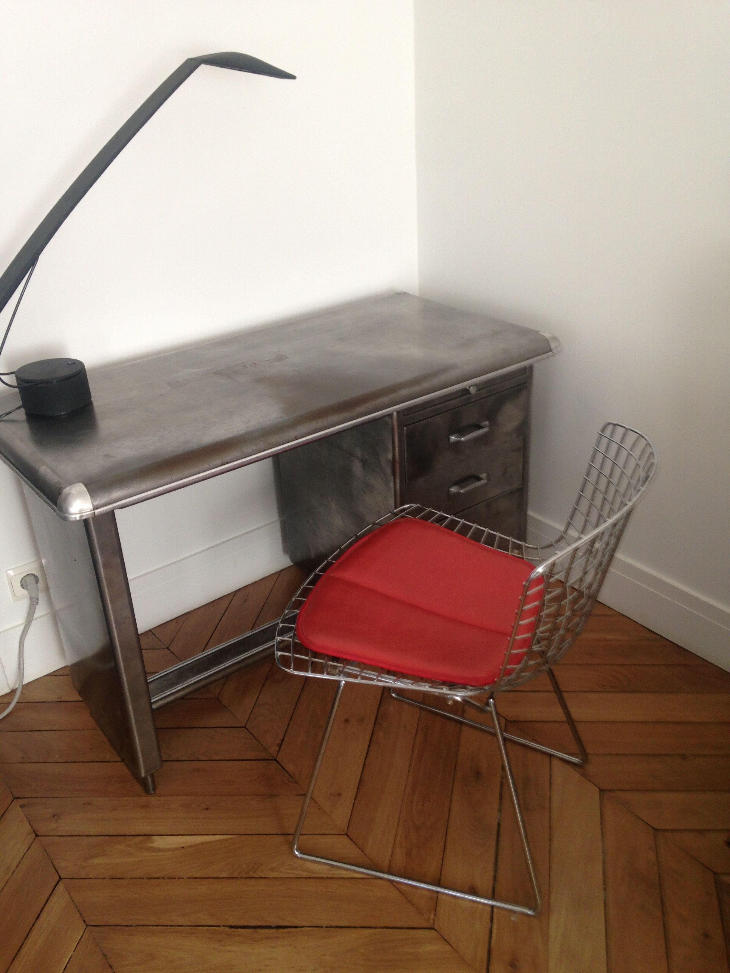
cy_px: 486
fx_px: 928
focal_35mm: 33
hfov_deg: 42.9
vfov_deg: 55.4
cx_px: 365
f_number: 2.4
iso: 64
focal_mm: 4.12
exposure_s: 1/20
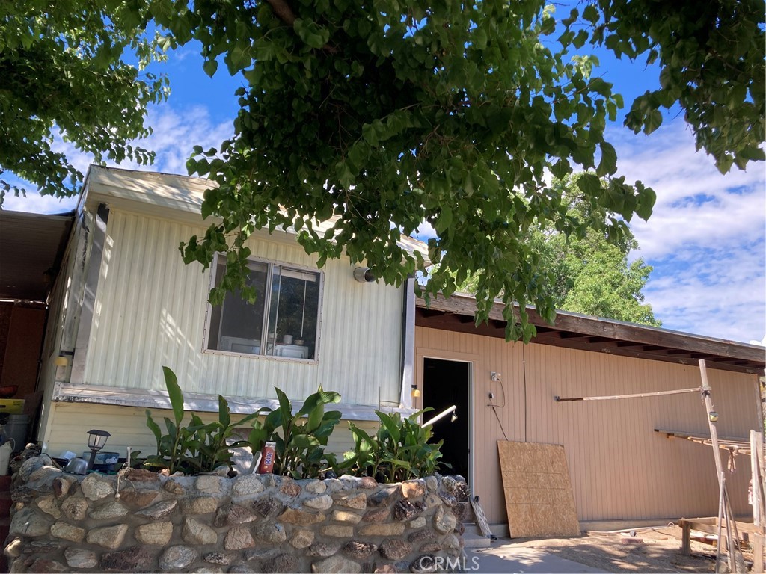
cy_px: 287
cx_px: 383
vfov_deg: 49.7
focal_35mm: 28
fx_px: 620
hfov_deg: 63.4
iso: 20
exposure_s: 1/437
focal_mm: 3.99
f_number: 1.8
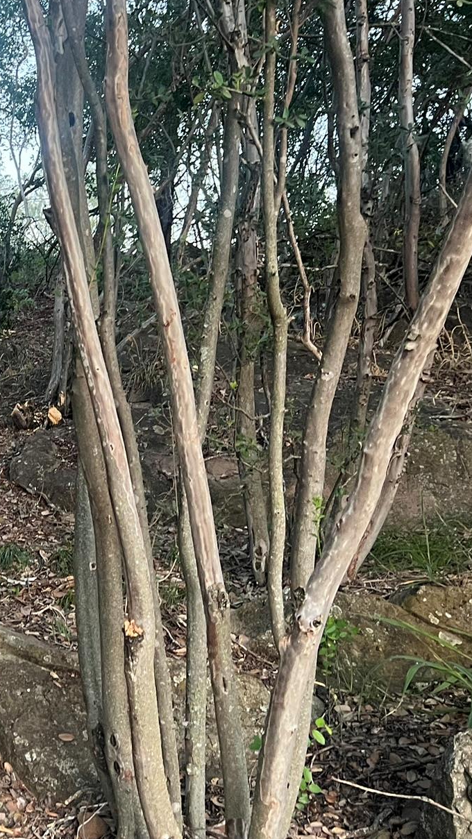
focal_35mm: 48
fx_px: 1068
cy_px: 425
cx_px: -221
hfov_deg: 21.3
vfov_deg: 42.9
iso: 200
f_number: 1.5
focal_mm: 5.7
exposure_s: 1/60
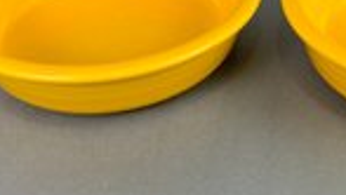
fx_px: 560
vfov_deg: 19.3
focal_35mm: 61
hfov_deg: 33.1
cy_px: 8
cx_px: 288
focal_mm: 6.76
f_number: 1.78
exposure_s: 1/250
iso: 64
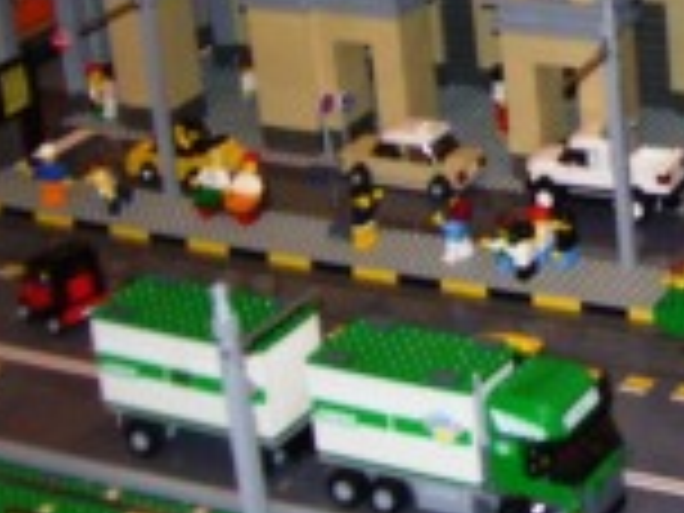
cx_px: 832
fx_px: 2095
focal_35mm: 106
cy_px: -63
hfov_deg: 17.6
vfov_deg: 13.7
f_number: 2.7
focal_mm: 6
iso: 80
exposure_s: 1/60
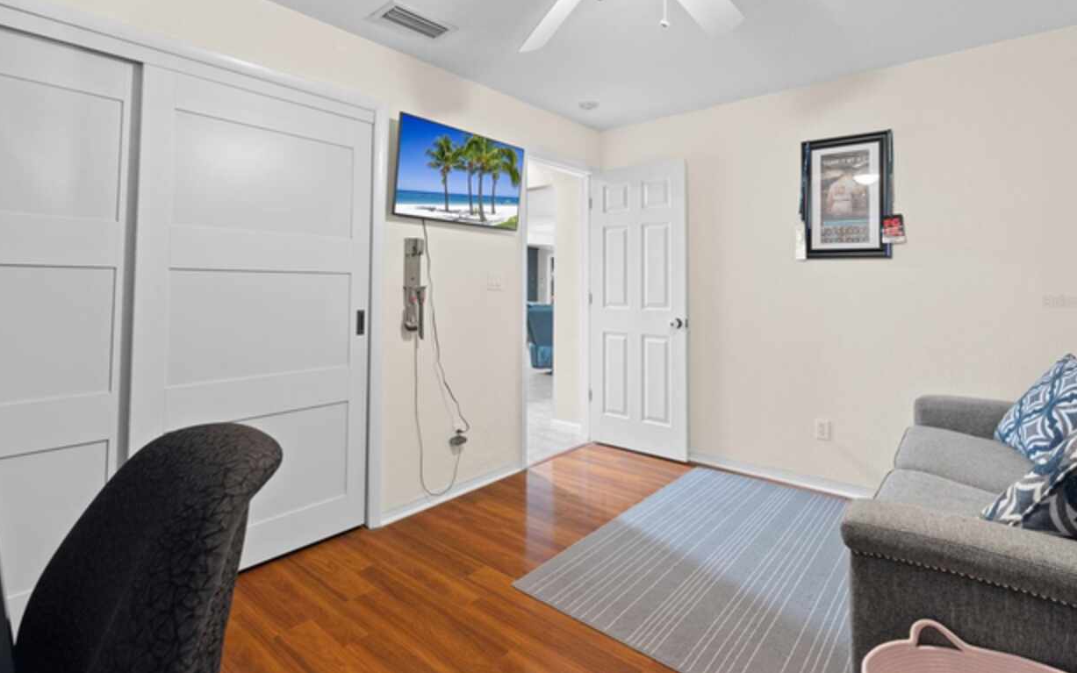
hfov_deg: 94.4
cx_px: 543
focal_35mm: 17
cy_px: 301
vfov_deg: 67.8
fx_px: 499
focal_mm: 16
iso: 250
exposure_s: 6
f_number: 9
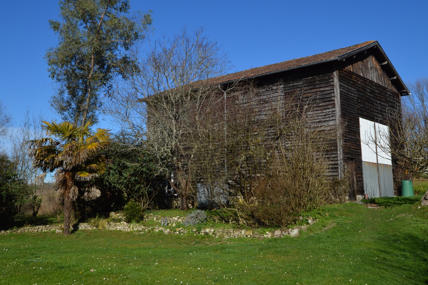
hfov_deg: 49.6
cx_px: 214
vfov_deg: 34.0
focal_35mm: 39
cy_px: 106
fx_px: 464
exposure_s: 1/320
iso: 100
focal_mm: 20
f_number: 9
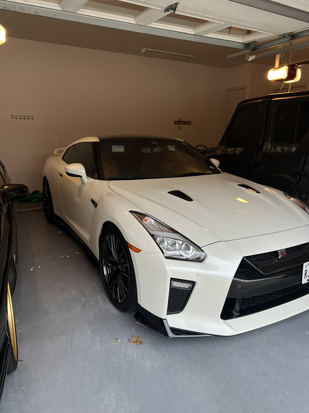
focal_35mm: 26
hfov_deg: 53.1
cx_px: 154
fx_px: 309
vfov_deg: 67.3
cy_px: 206
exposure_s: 1/60
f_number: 1.5
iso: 200
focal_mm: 5.7
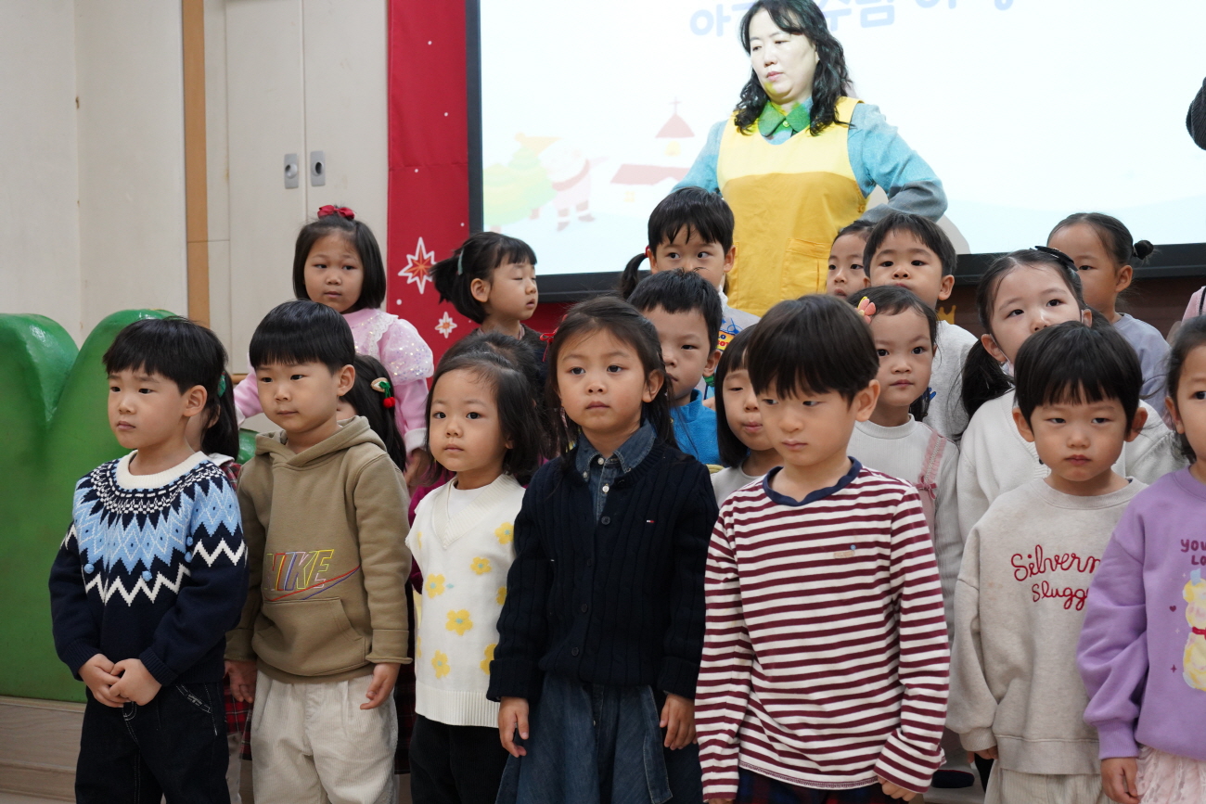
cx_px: 603
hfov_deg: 41.1
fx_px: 1608
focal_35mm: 48
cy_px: 402
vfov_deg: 28.1
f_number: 6.3
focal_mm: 48
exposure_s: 1/100
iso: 2500
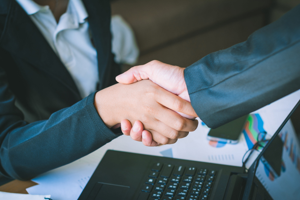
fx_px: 625
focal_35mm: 75
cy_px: 100
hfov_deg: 27.0
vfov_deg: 18.2
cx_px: 150
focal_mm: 50
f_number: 2.8
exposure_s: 1/100
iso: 100
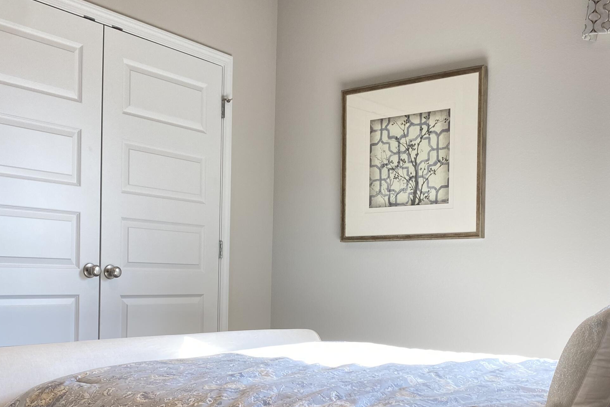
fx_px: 712
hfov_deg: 46.4
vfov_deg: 31.3
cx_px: 302
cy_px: 304
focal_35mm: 42
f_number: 1.8
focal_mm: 4.25
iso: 64
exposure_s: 1/120
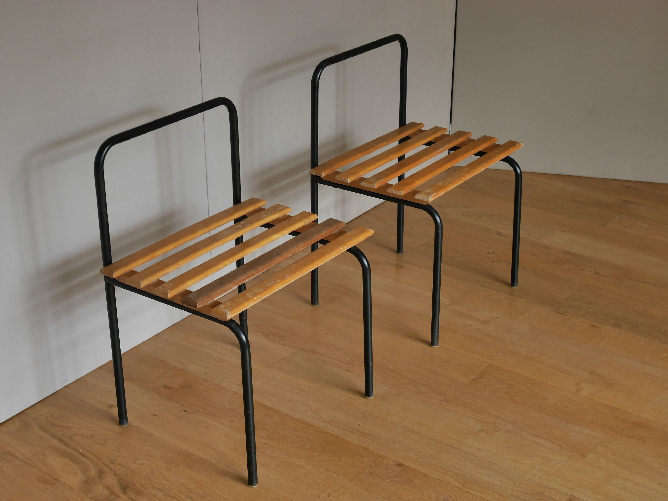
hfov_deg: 34.3
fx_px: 1081
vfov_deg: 26.1
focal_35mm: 56
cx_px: 334
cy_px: 250
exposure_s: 1/60
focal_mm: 28
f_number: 5.5
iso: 640
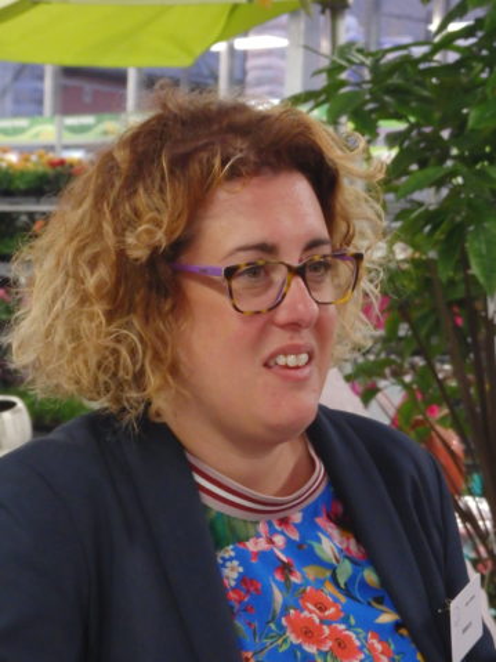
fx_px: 2217
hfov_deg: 12.8
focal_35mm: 116
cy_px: 331
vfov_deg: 17.0
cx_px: 248
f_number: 5.2
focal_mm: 20.9
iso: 1600
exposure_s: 1/25
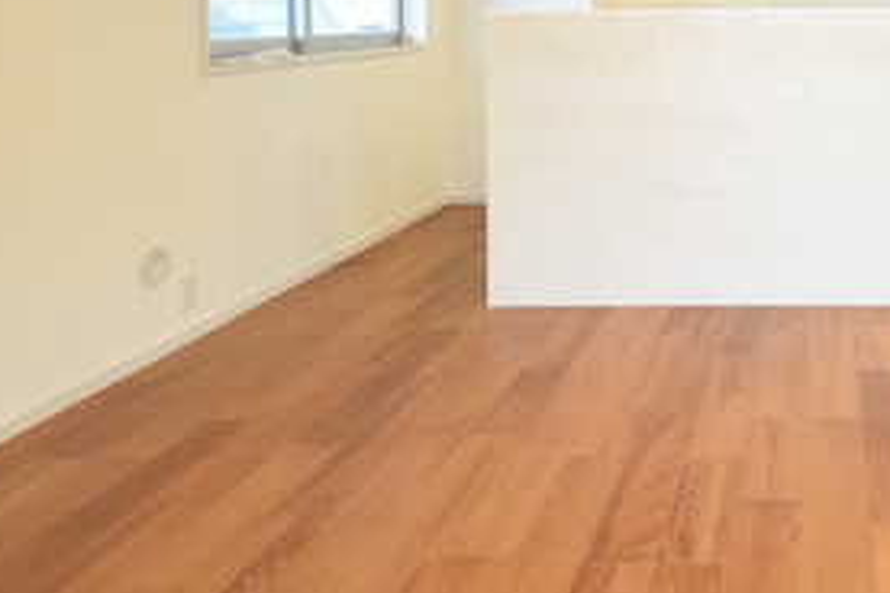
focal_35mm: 33
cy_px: 8
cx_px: 813
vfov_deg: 36.6
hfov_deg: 50.8
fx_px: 805
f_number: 5
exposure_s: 1/125
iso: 3200
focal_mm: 9.5
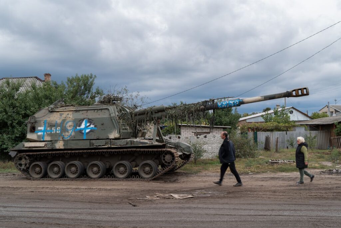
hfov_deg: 44.5
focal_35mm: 44
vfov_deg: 30.6
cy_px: 114
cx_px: 170
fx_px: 417
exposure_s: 1/80
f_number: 8
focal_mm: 44
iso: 100
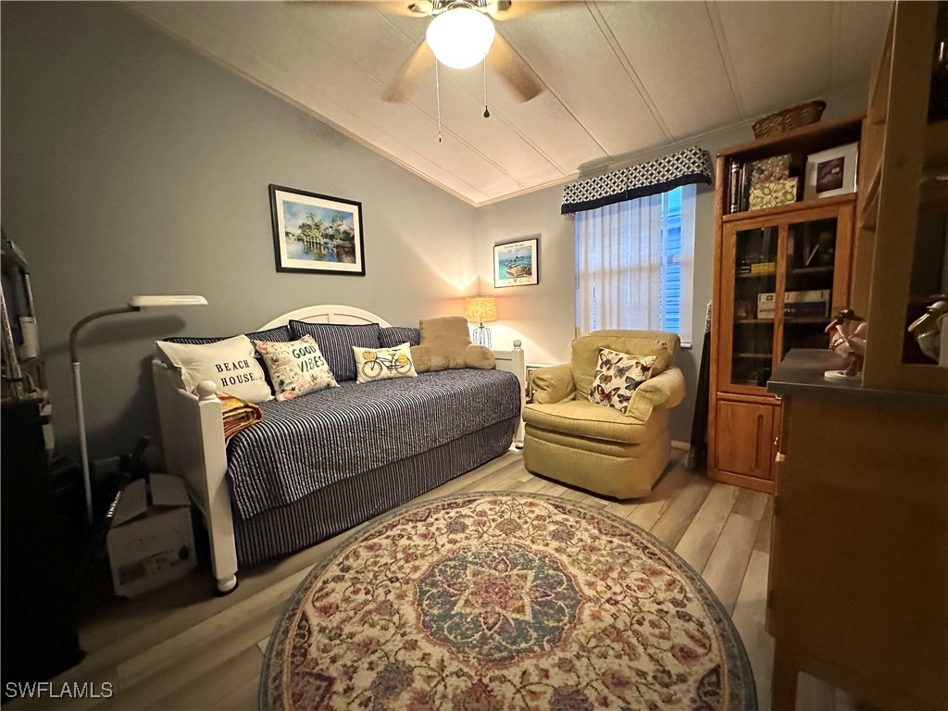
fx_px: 383
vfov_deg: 85.7
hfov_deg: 102.1
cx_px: 474
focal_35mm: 14
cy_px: 356
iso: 1000
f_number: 2.2
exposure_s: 1/60
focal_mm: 2.22
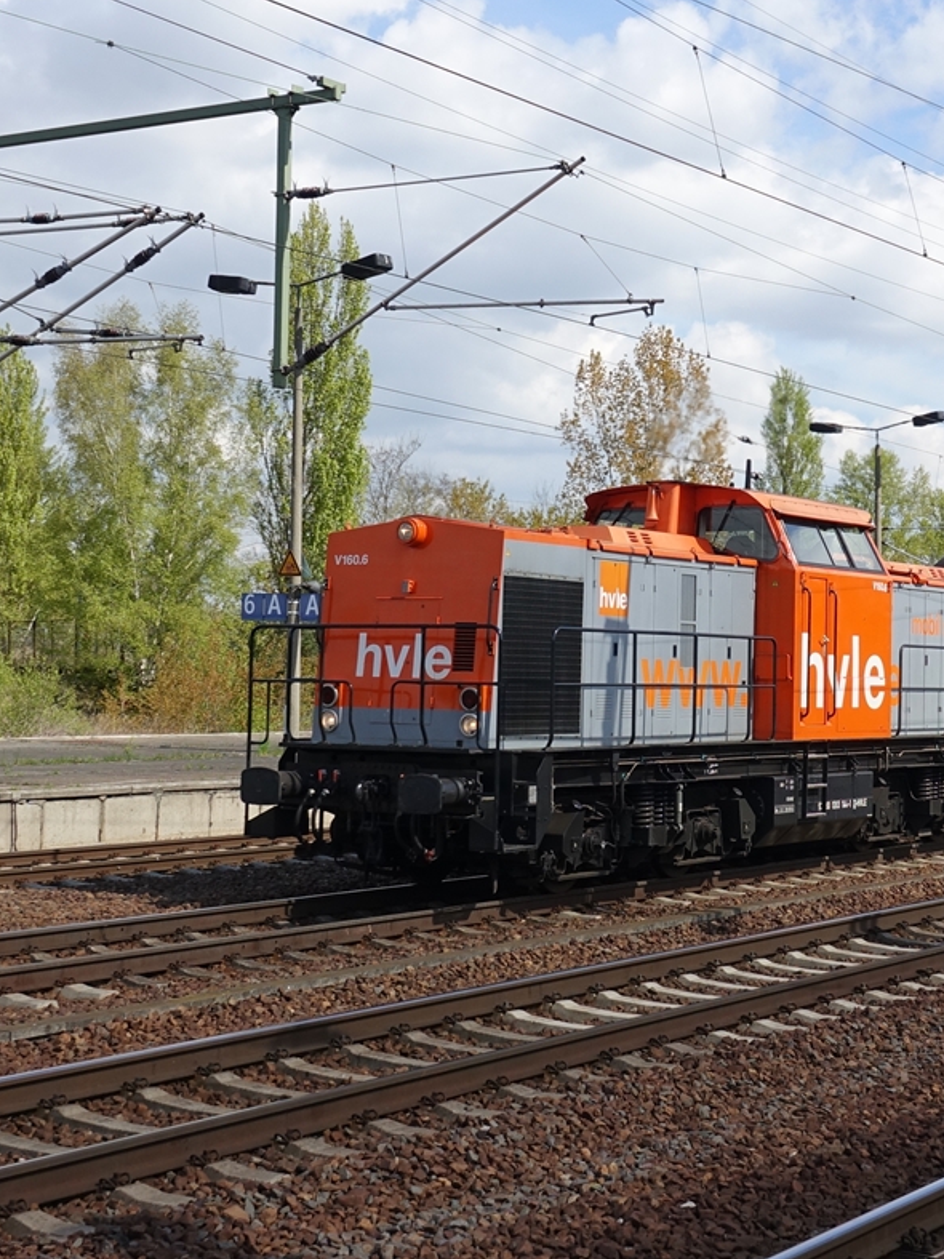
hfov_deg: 30.4
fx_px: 1600
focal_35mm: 44
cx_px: 958
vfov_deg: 43.0
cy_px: 638
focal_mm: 11.03
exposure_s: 1/640
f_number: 4
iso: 100
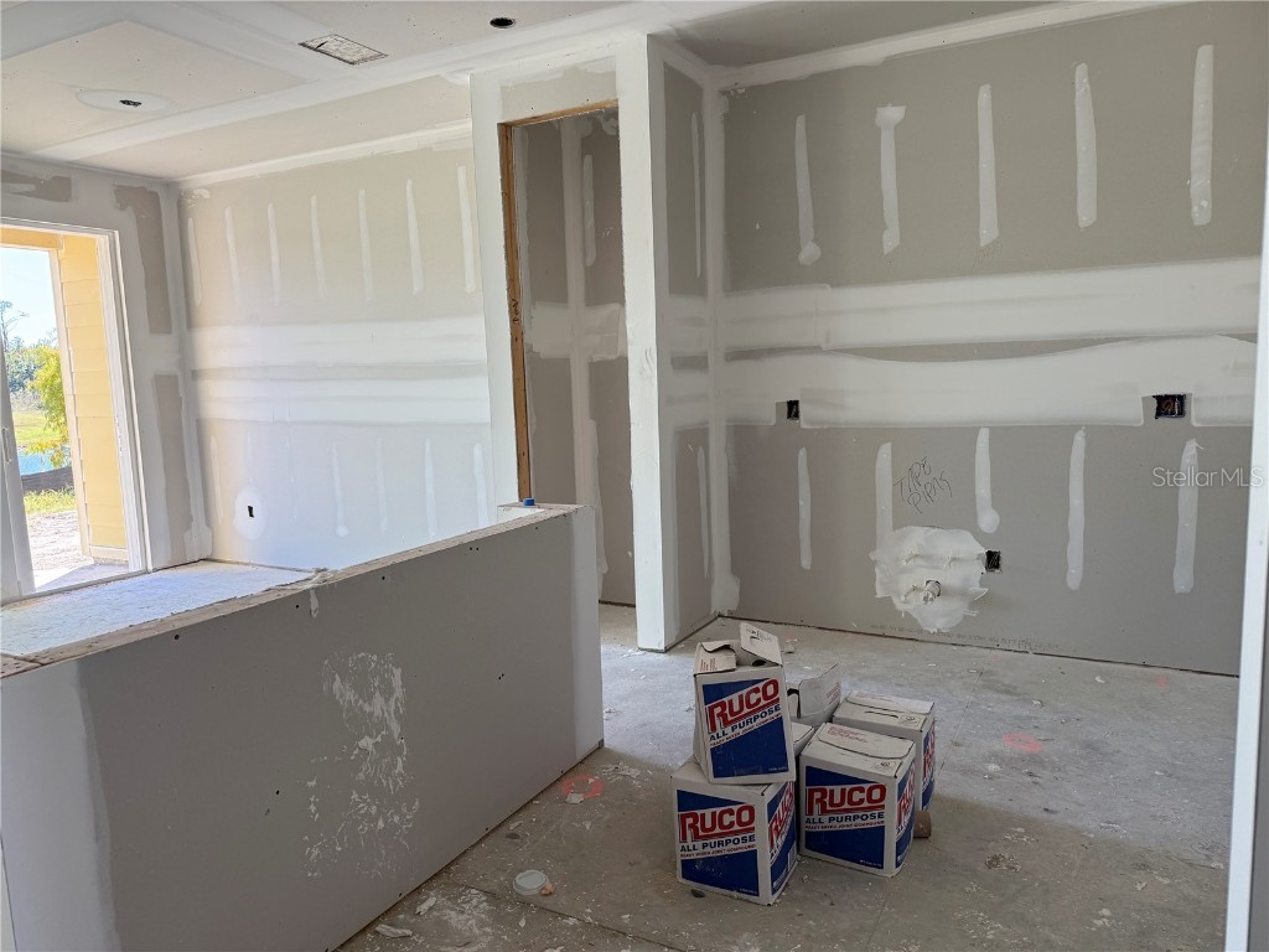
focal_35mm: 24
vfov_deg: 56.8
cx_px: 634
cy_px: 476
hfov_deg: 71.6
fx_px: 880
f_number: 1.78
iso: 100
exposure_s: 1/307
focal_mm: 6.76
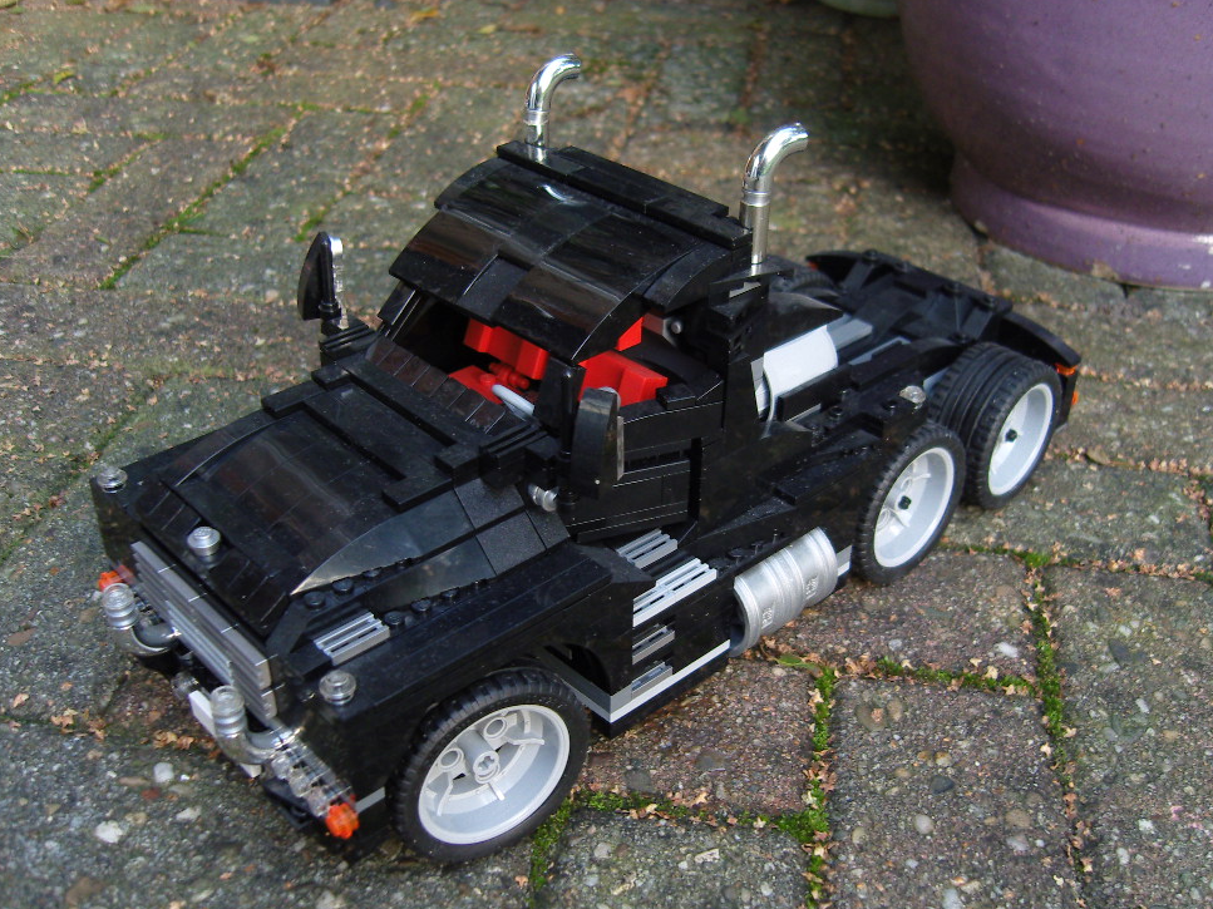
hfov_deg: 51.3
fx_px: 1261
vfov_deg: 39.6
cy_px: 475
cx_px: 631
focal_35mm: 36
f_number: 2.8
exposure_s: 1/30
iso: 200
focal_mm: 7.3
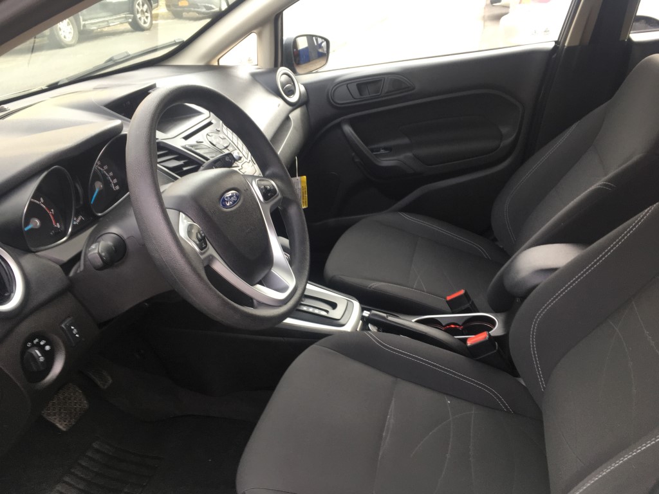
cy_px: 247
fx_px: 552
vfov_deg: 48.2
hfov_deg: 61.7
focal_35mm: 29
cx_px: 330
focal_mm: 4.15
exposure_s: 1/120
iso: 40
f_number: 2.2
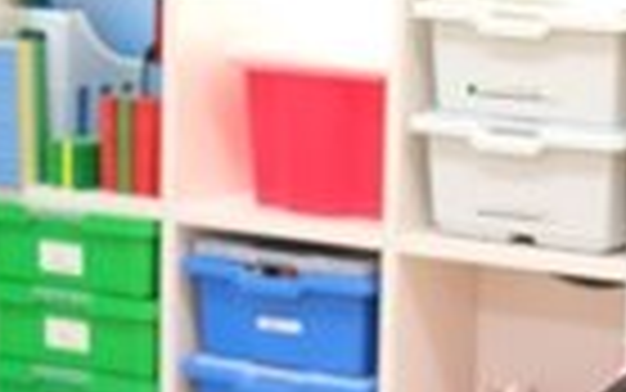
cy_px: 644
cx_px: 158
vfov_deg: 7.3
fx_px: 2987
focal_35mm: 175
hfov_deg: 11.9
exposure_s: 1/350
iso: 400
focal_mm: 35
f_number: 1.6
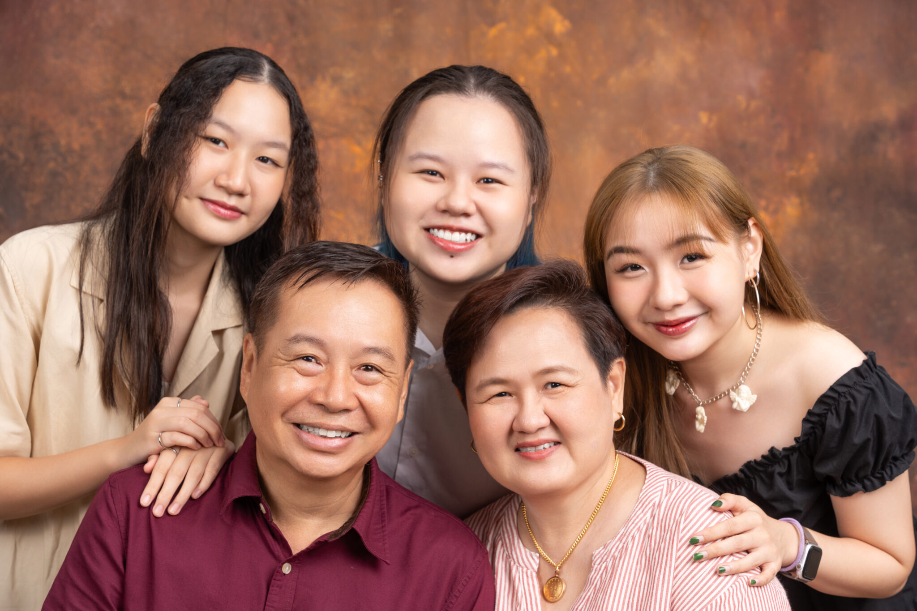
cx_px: 458
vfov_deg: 14.1
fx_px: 2470
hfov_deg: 21.0
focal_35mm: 97
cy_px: 306
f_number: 8
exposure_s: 1/125
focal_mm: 97
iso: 100
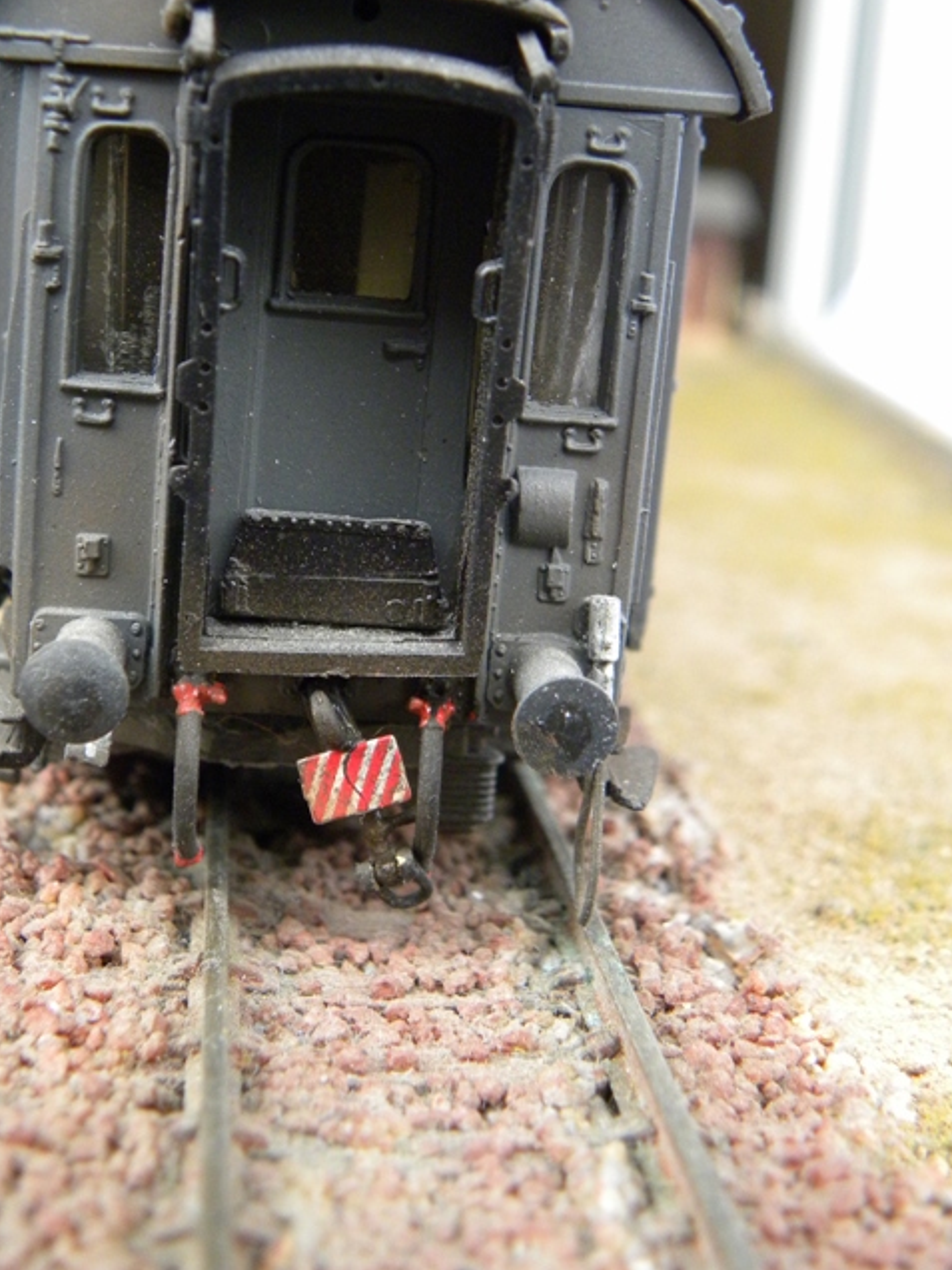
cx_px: 497
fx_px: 2017
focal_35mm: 55
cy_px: 515
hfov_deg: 26.6
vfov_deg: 34.8
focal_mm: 8.2
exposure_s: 1/71.6
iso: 364
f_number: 3.2
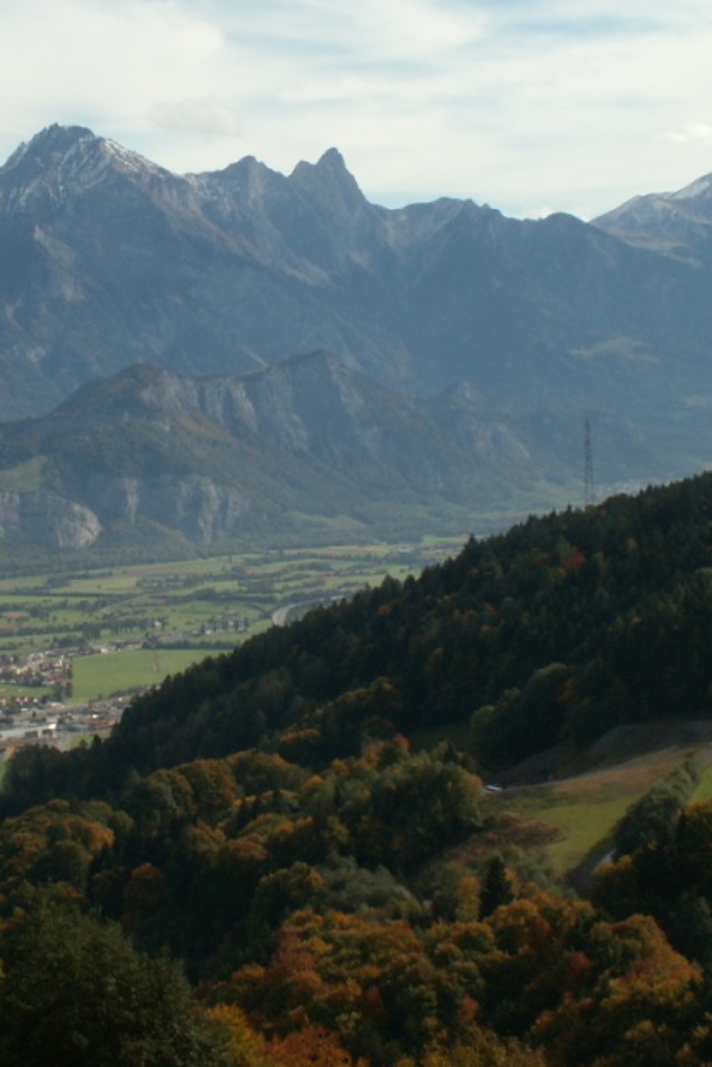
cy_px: 415
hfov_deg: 17.6
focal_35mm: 77
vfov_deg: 26.2
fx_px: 2283
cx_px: 170
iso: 50
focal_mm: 7.5
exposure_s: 1/160
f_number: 7.1
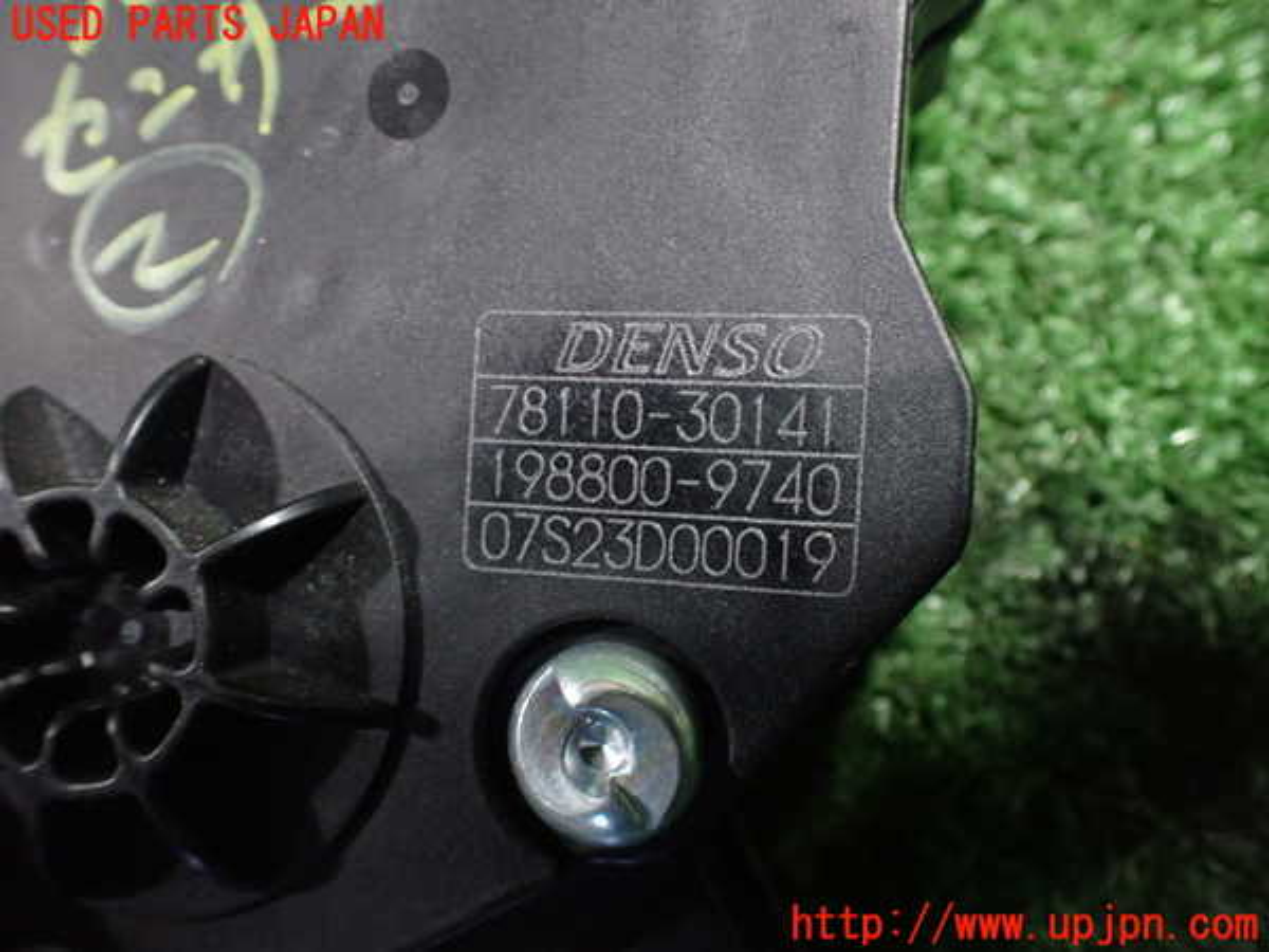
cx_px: 634
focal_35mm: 30
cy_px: 476
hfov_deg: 60.0
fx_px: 1100
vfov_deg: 46.8
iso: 800
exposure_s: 1/50
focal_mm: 5.4
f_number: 2.3
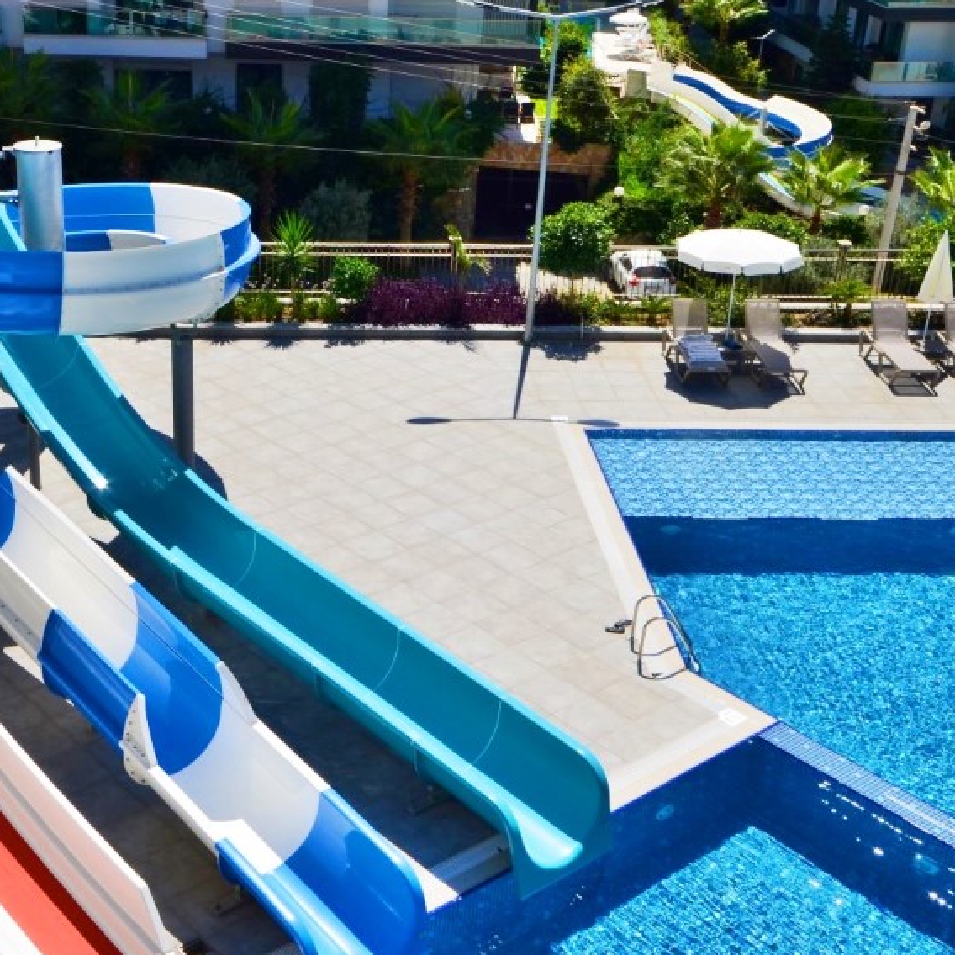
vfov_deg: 32.8
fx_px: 1623
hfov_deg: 32.5
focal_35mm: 52
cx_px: 308
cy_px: 496
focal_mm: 20
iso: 200
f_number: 11
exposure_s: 1/500
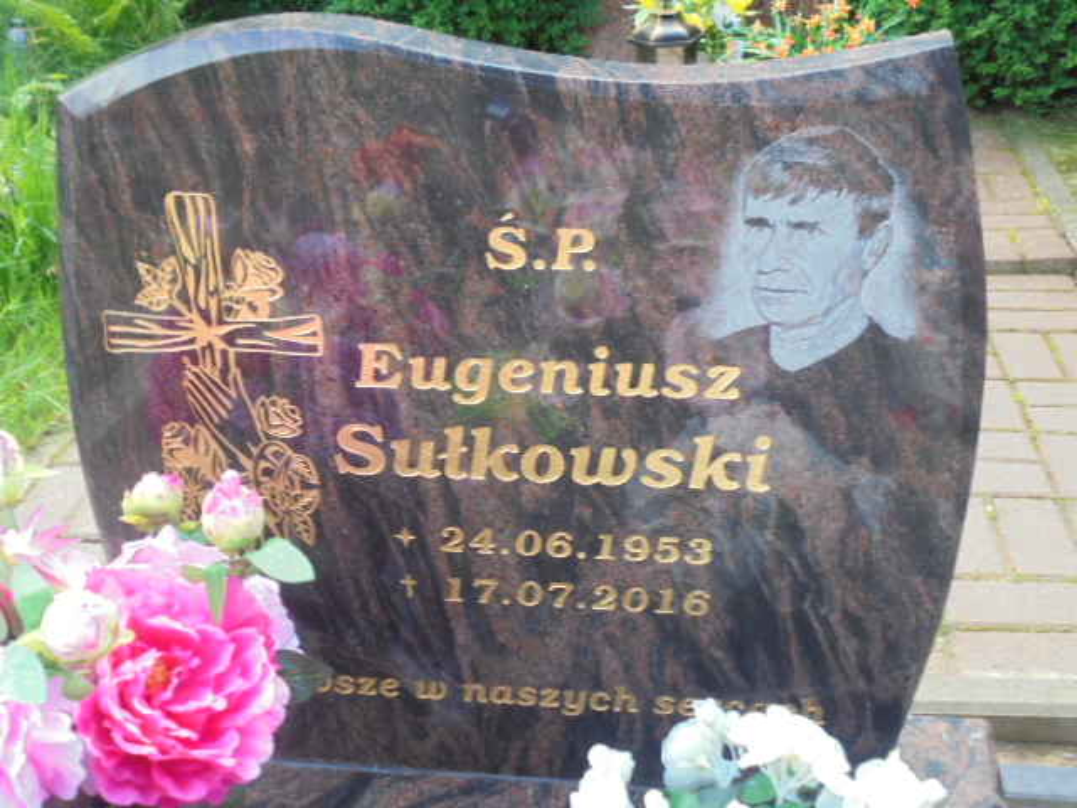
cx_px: 538
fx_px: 1338
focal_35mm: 43
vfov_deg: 33.6
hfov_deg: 43.9
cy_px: 404
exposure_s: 1/40
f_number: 4.5
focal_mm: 7.8
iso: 100
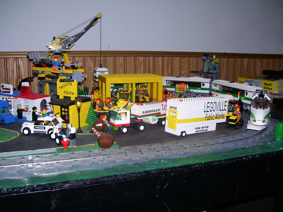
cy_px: 106
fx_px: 302
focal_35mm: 37
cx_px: 142
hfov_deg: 50.1
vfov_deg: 38.7
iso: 80
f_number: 2.7
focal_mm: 6
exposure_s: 1/60
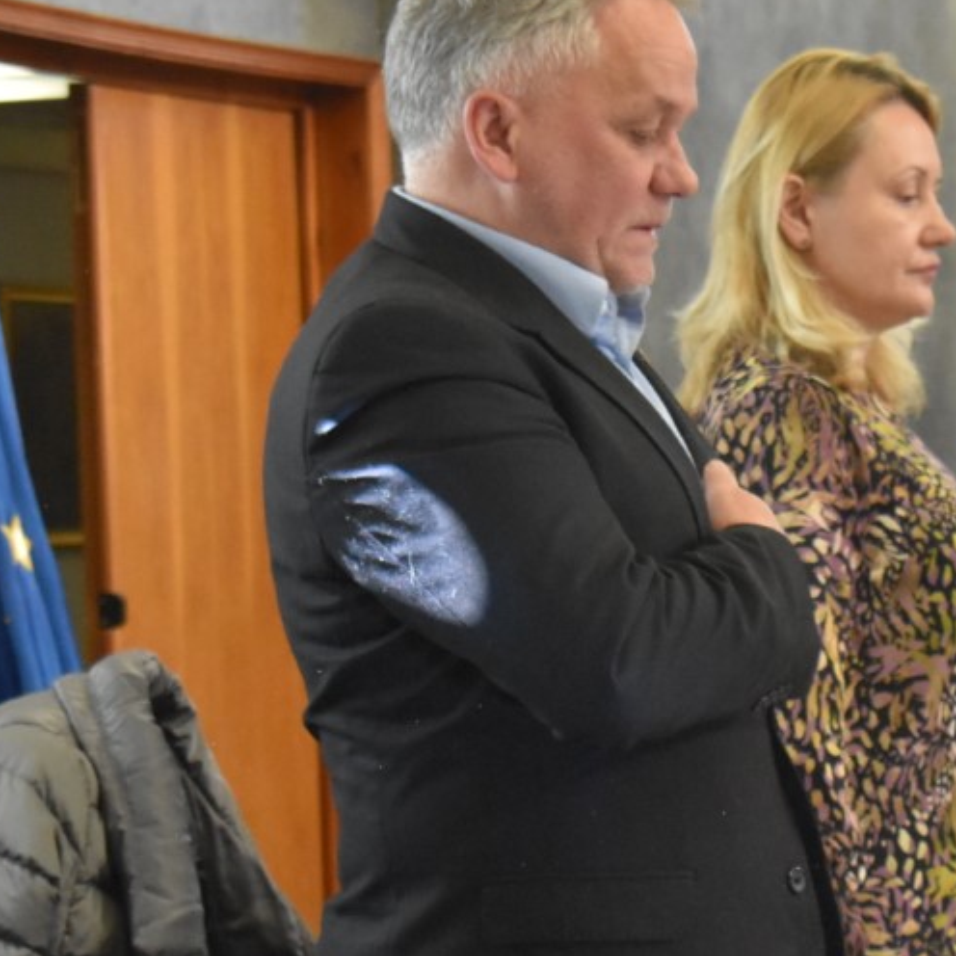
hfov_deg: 10.7
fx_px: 5093
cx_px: 651
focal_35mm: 163
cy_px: 532
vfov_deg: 10.7
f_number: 5.6
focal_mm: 55
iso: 4500
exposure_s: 1/60
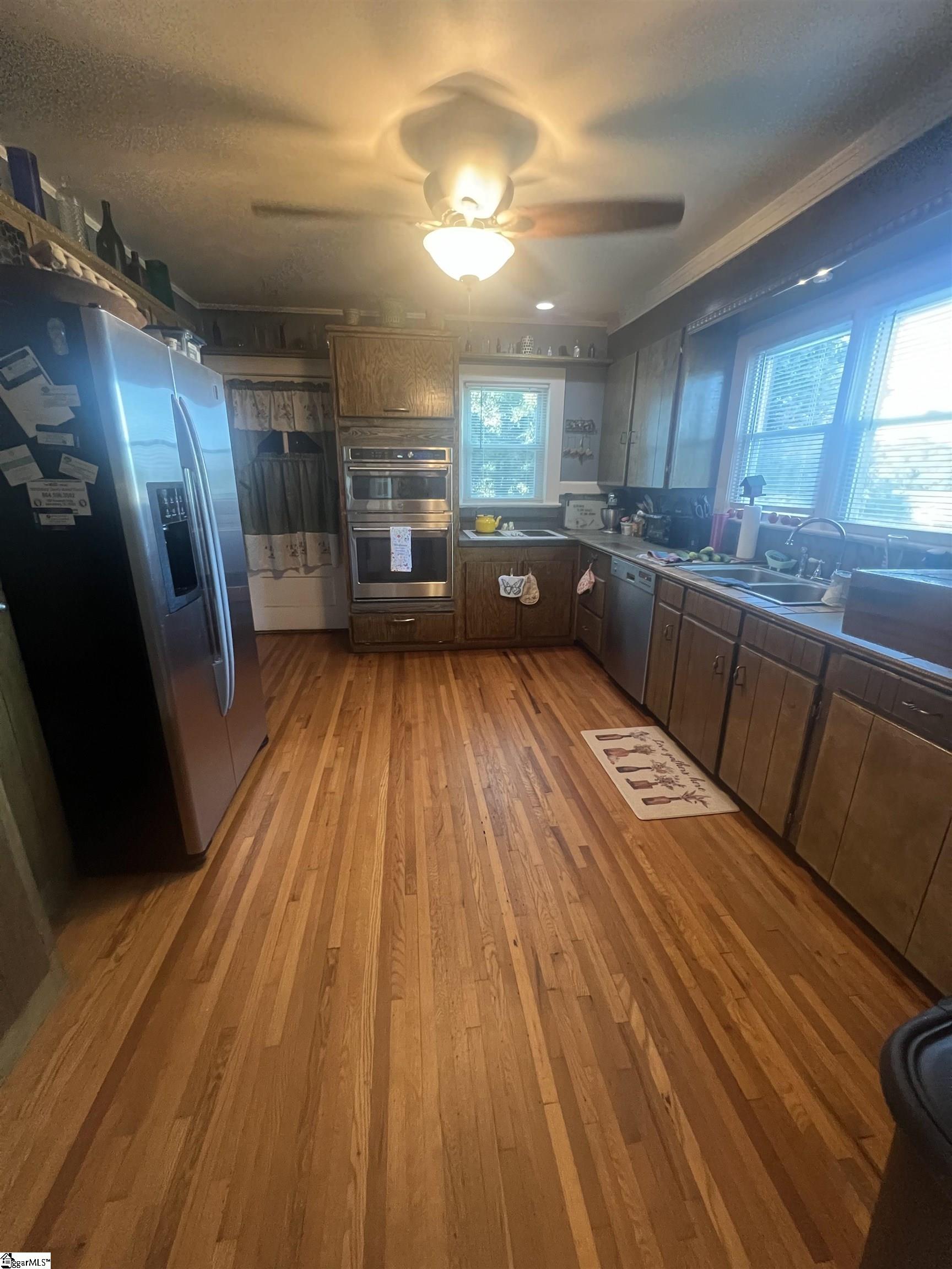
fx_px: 477
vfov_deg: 106.2
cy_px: 634
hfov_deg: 89.9
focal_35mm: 13
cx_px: 476
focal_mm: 1.57
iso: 800
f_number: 1.8
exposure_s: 1/60
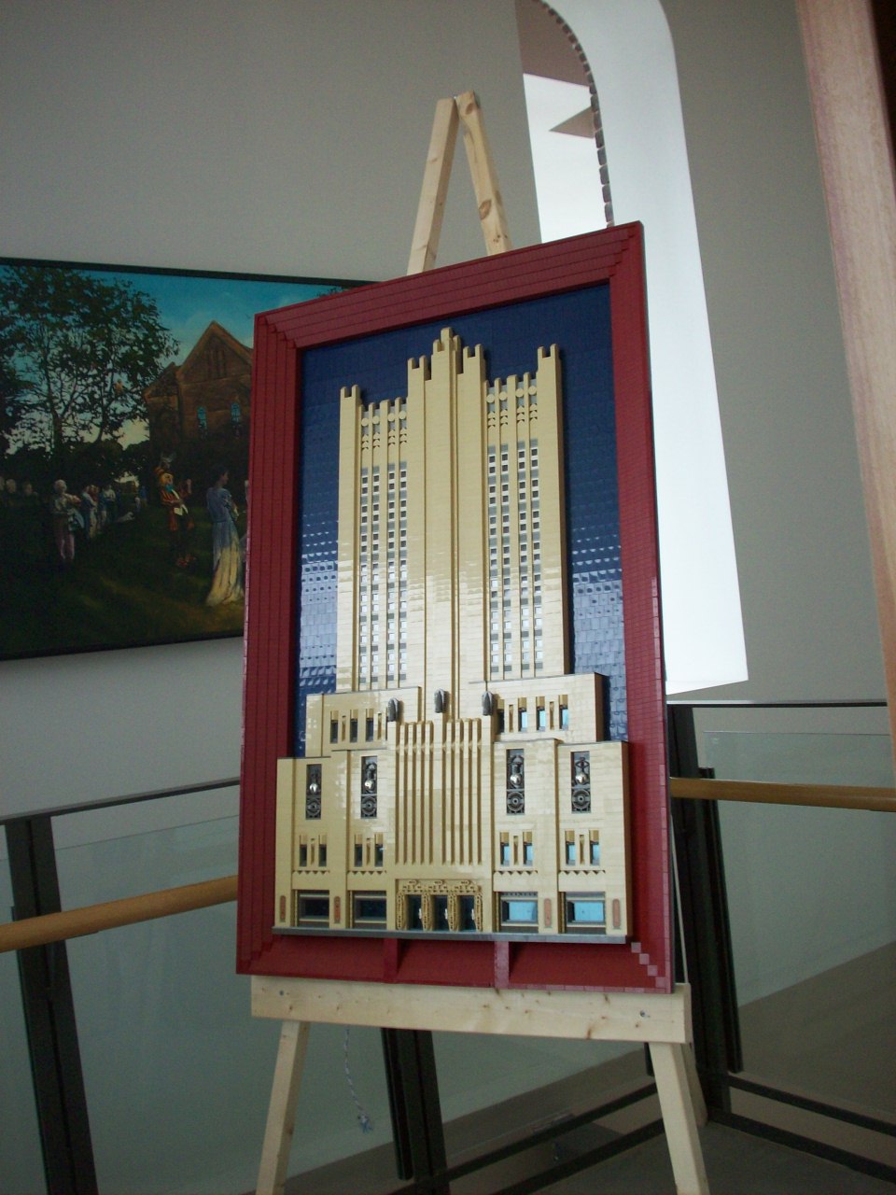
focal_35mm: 37
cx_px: 448
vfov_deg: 50.1
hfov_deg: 38.7
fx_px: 1277
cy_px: 598
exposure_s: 1/64
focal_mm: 6.2
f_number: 2.8
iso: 102
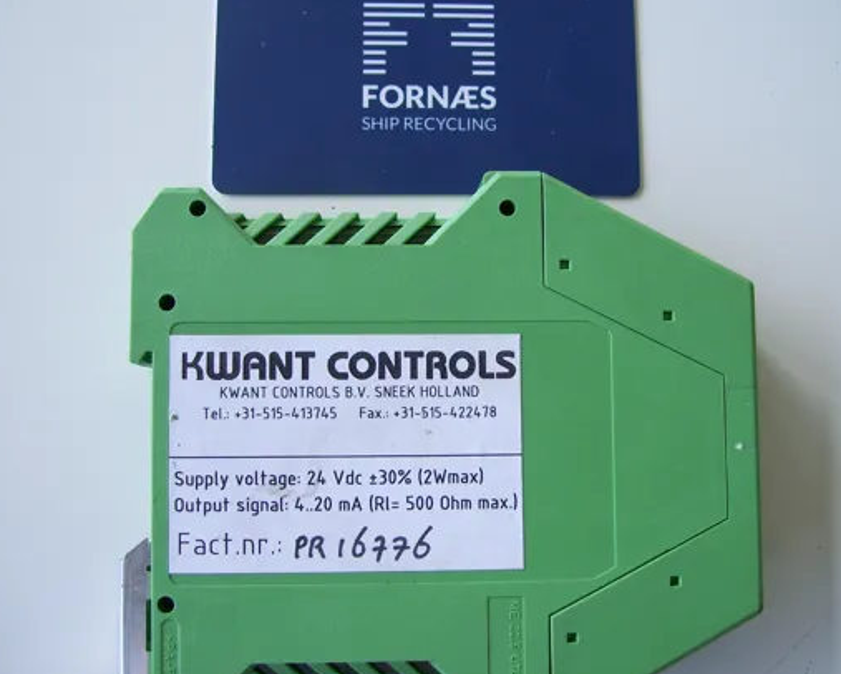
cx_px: 441
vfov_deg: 34.9
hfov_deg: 42.9
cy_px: 330
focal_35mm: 43
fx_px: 1071
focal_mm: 6
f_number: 2.7
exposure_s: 1/200
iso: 80
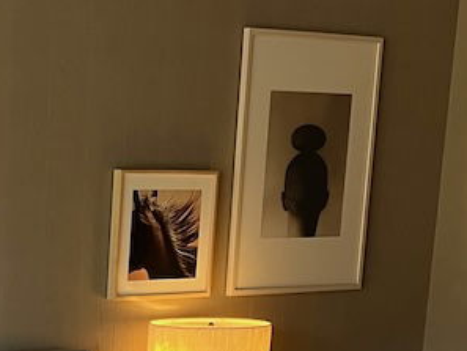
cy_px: 529
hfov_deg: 18.1
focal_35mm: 105
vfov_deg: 13.3
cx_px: -30
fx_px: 1417
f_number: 1.5
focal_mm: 5.7
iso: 125
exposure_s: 1/60
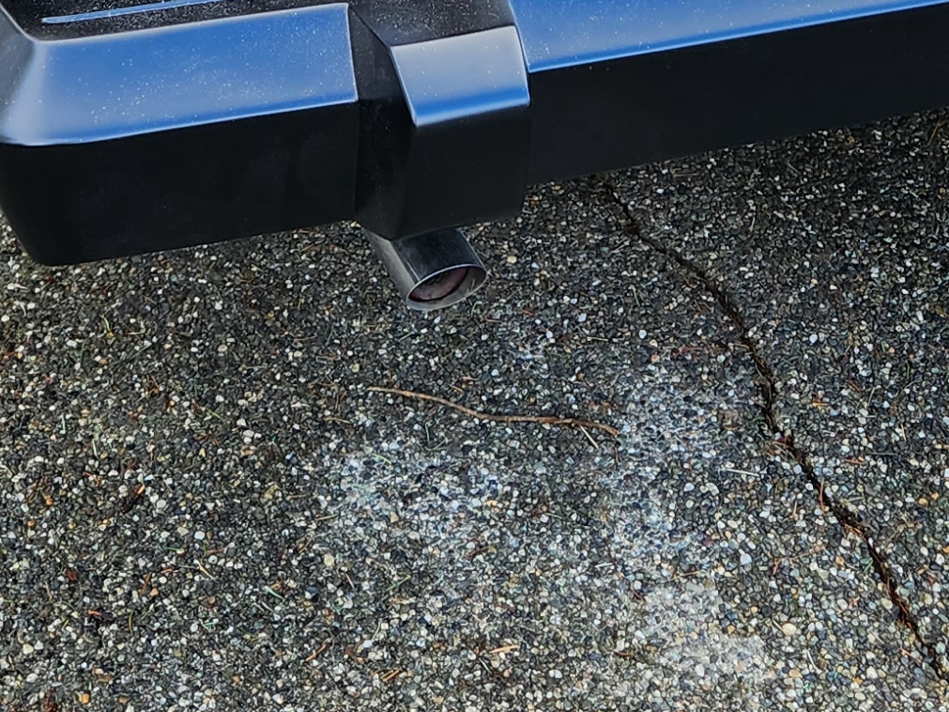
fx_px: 2494
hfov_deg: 21.5
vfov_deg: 15.0
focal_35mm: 91
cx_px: 620
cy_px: -372
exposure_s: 1/180
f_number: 1.8
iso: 32
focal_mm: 5.4
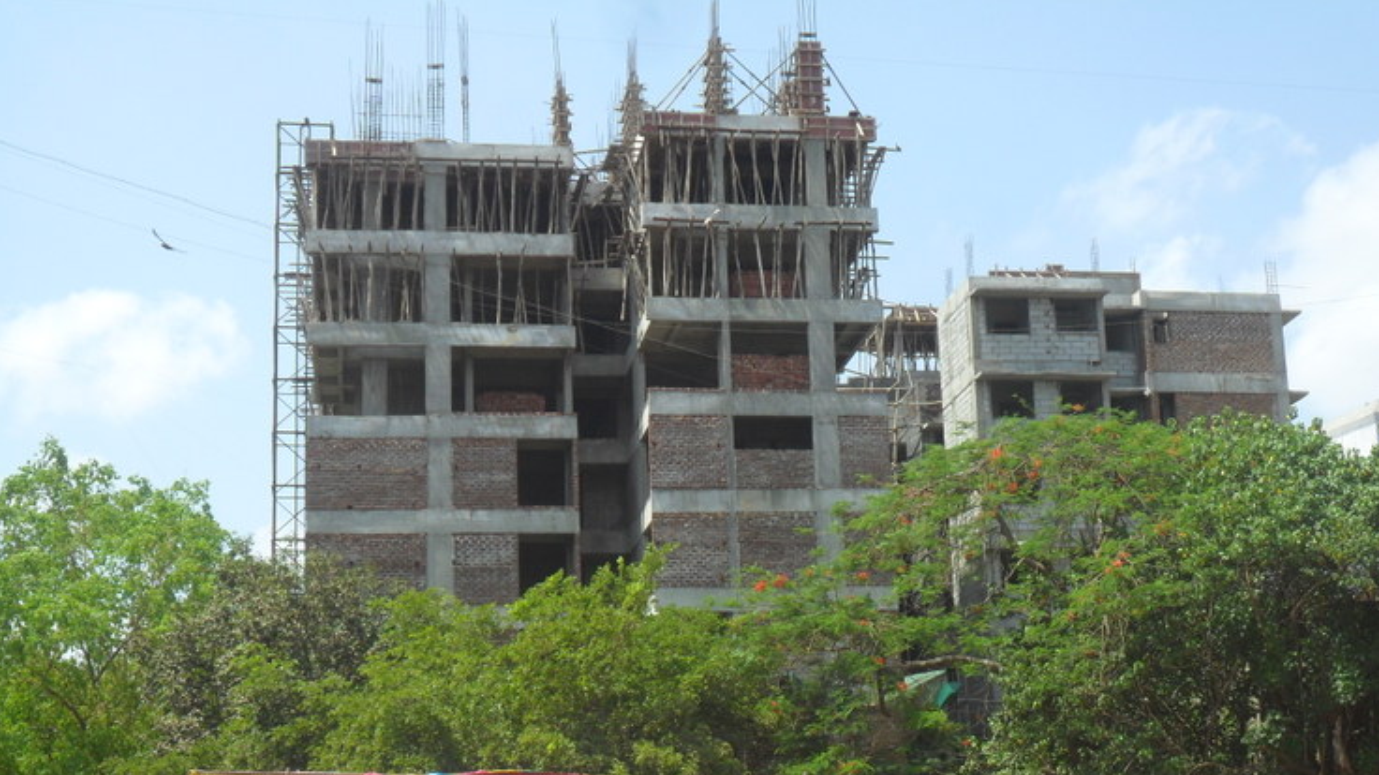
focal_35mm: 60
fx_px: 2194
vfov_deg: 20.0
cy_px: 544
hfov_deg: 34.9
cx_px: 723
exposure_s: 1/350
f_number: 5
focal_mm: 9.3
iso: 100
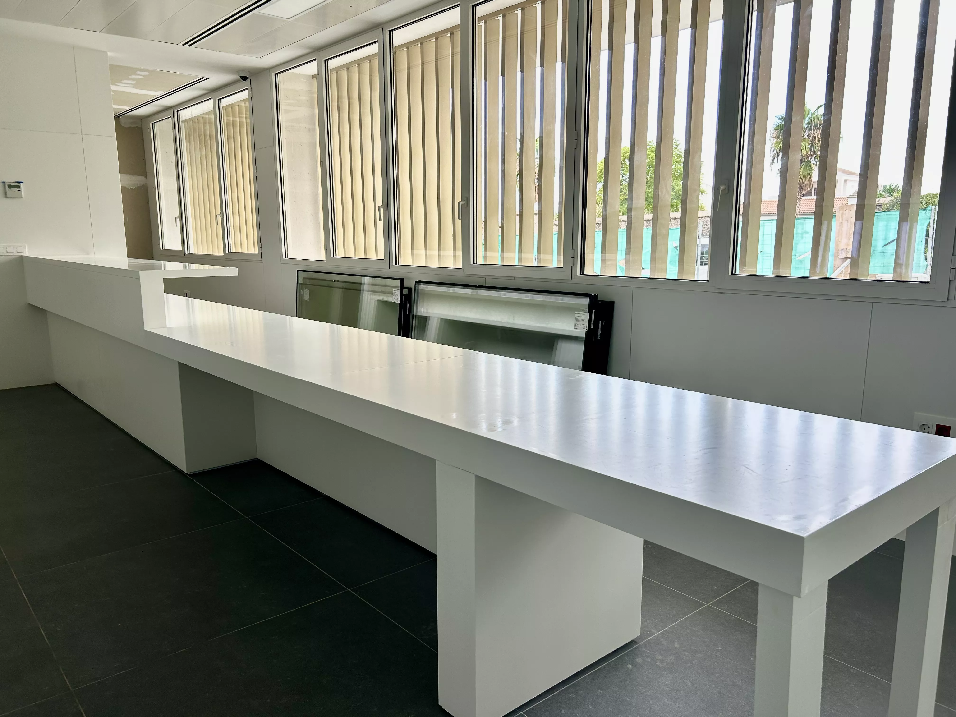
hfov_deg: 67.3
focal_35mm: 26
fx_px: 718
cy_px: 358
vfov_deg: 53.1
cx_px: 478
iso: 40
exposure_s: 1/121
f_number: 1.5
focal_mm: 5.7
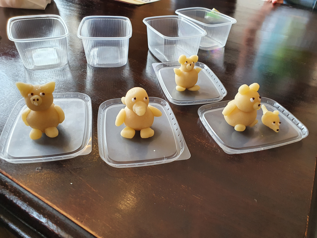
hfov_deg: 67.3
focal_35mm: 26
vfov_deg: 53.1
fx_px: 238
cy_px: 119
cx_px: 158
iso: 250
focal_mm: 4.32
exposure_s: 1/100
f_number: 2.4
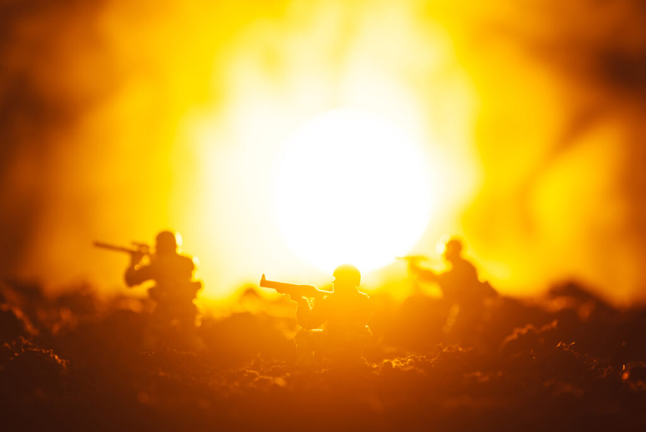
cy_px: 216
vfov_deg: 13.1
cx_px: 323
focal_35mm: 105
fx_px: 1885
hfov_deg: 19.4
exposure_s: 1/160
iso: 100
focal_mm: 105
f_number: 6.3
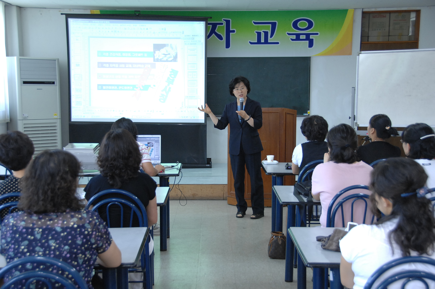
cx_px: 218
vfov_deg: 25.0
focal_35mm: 54
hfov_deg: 36.9
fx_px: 652
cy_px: 144
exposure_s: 1/60
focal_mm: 36
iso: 500
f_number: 4.2
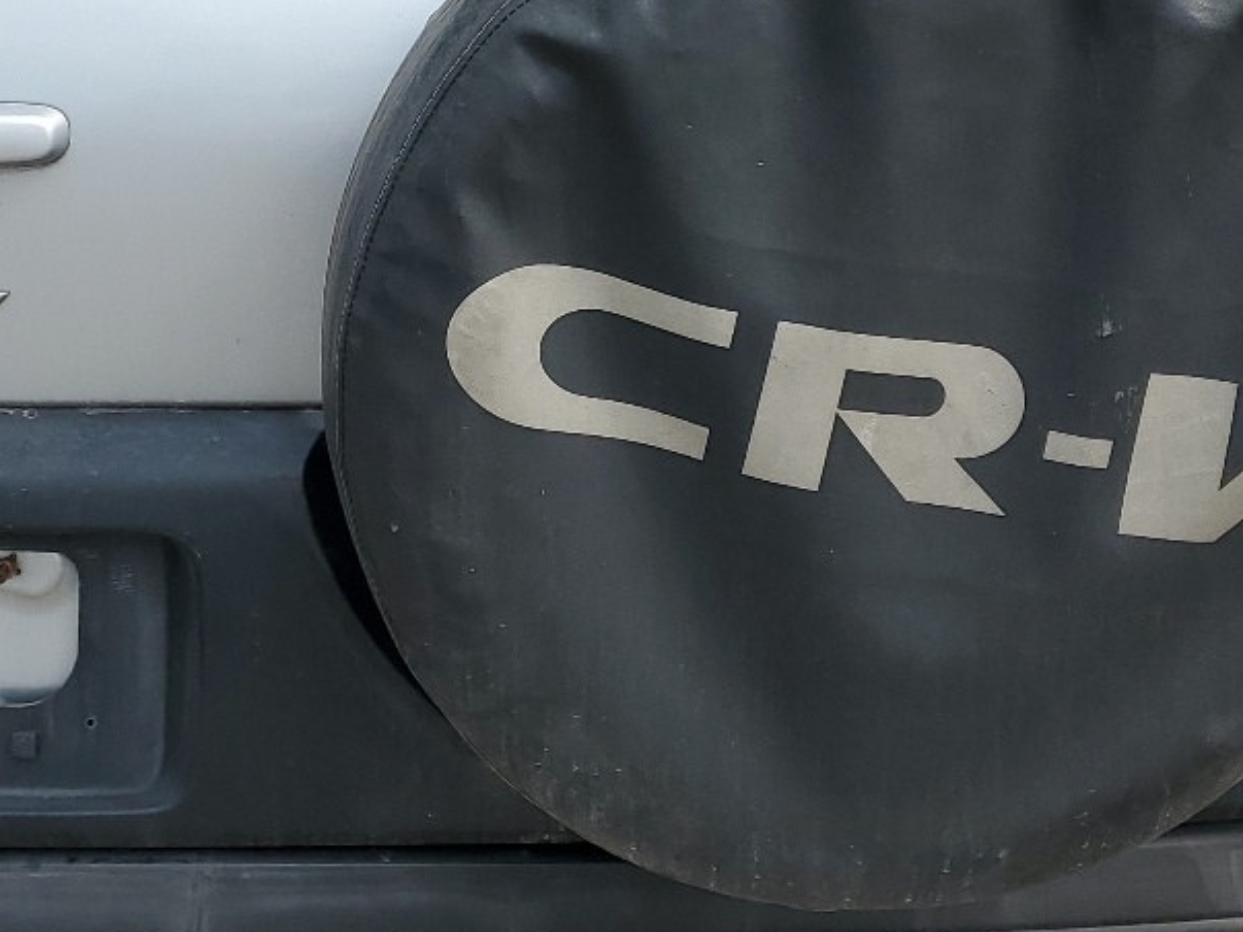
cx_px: 458
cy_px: 169
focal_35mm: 69
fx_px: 2477
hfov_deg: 28.1
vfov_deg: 21.0
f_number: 1.5
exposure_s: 1/2500
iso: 50
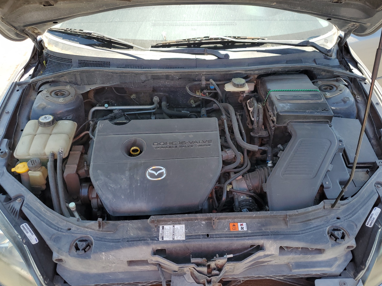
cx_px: 201
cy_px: 140
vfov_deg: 49.7
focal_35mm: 28
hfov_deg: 63.4
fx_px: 309
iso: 50
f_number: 1.5
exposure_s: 1/526
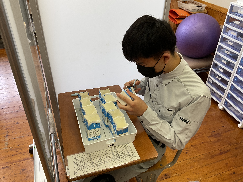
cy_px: 91
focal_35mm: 29
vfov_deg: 48.2
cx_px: 122
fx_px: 204
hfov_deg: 61.7
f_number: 1.8
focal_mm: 3
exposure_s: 1/60
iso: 40
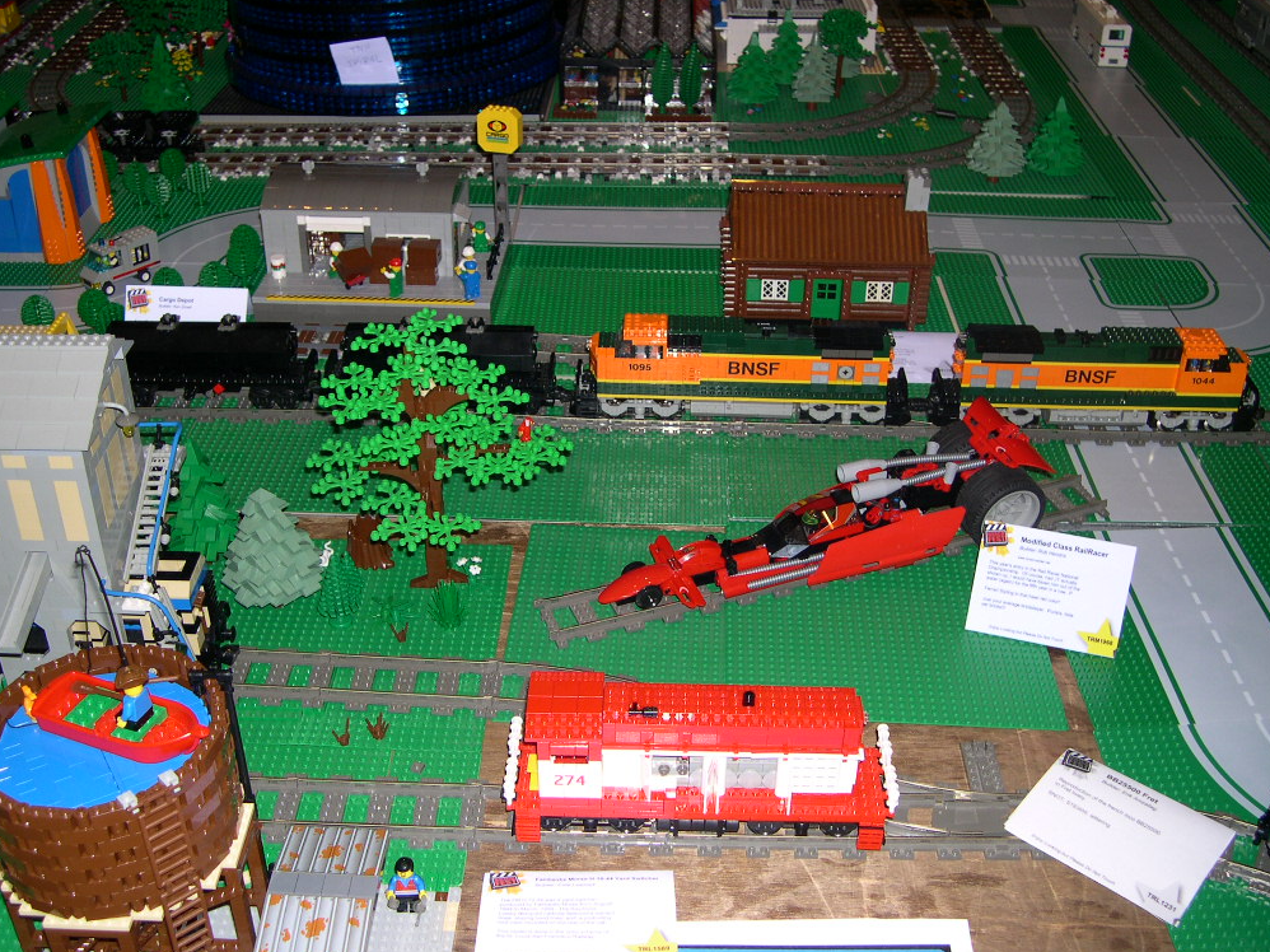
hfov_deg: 47.9
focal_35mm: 39
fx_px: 1430
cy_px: 470
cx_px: 645
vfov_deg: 36.8
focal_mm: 8
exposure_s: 1/60
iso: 100
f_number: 2.8
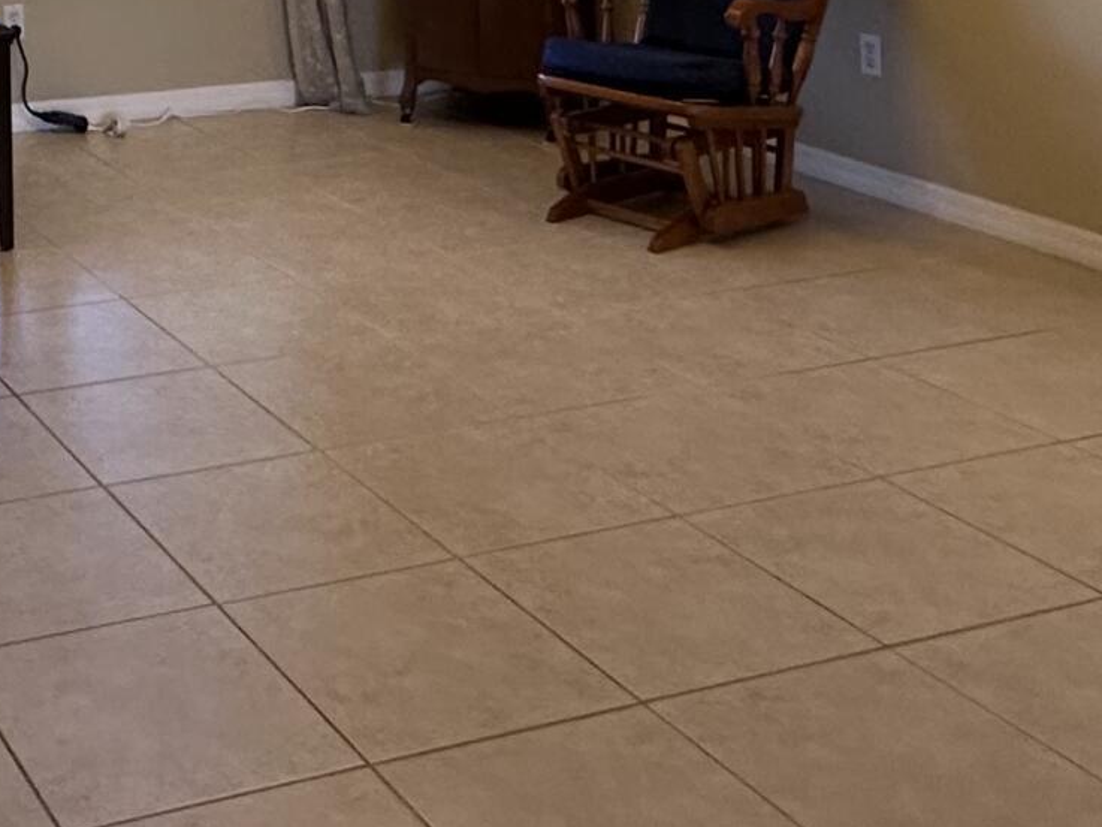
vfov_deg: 21.9
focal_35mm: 57
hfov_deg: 30.6
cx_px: -76
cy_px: -369
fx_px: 1815
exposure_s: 1/120
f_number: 2.2
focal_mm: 2.22
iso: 200
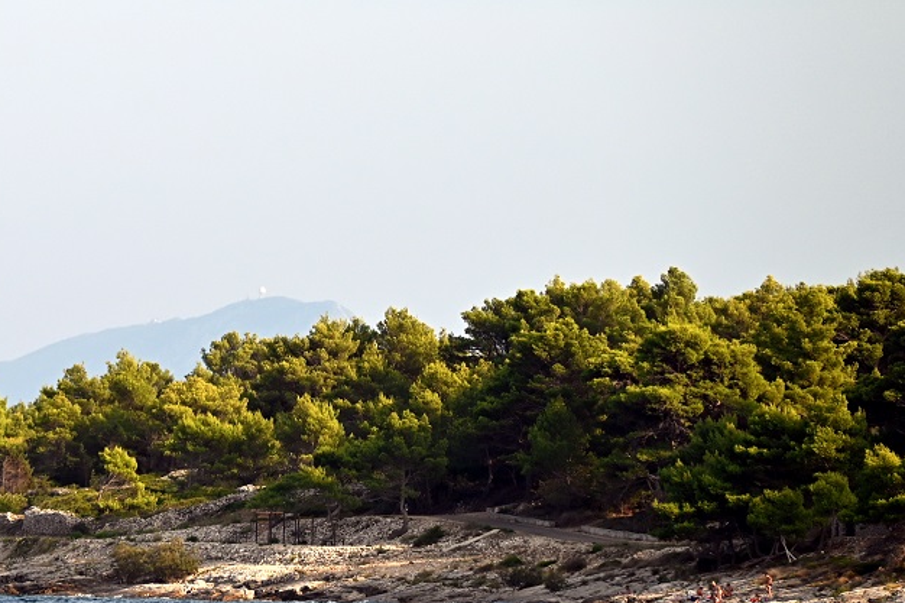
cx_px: 42
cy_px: 231
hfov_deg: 5.5
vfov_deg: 3.7
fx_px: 9399
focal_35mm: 374
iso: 200
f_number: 5.6
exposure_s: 1/1000
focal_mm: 180
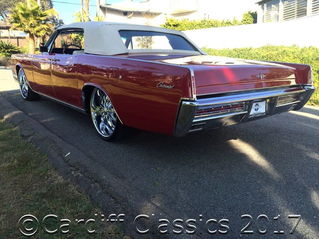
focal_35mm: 29
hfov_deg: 61.7
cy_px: 120
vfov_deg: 48.2
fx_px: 267
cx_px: 160
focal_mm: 4.15
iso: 32
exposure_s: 1/659
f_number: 2.2
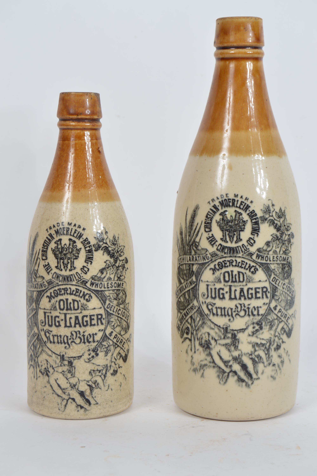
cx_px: 158
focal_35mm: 75
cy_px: 238
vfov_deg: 27.0
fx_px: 992
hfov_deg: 18.1
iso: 100
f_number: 9
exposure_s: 1/80
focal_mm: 50
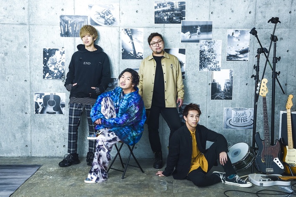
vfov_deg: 29.8
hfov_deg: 43.6
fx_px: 370
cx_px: 148
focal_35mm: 45
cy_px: 98
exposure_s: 1/160
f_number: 8
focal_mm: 45
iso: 1000
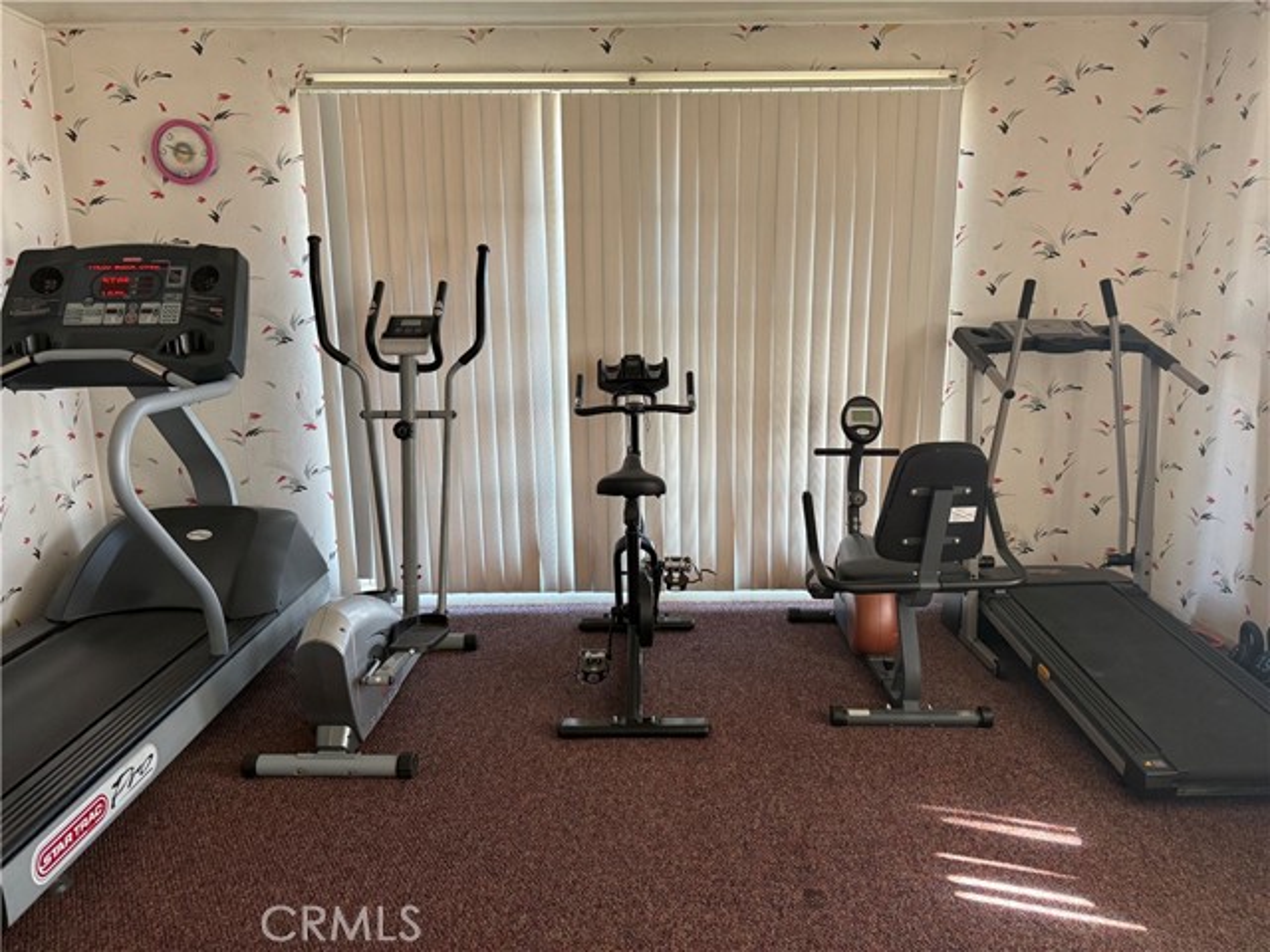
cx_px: 635
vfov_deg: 56.8
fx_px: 881
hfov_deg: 71.6
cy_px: 476
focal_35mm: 24
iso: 200
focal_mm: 6.76
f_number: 1.78
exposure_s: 1/77
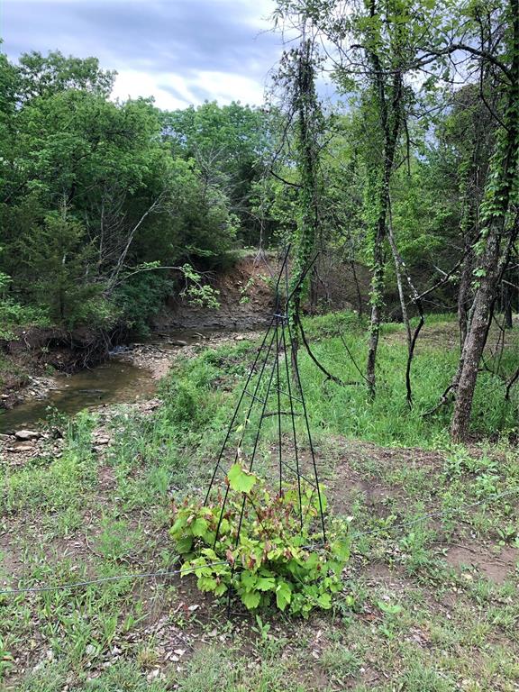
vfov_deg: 63.4
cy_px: 346
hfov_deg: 49.7
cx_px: 260
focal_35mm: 28
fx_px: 560
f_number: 1.8
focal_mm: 4
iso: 20
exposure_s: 1/257
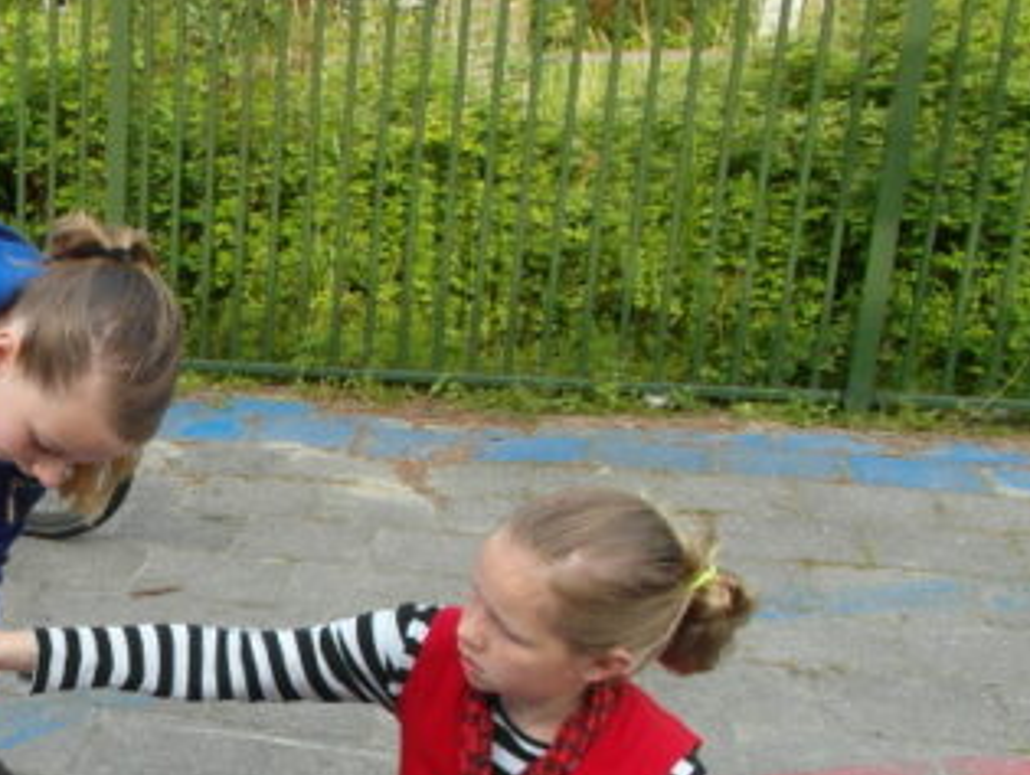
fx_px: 1668
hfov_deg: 30.2
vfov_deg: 25.9
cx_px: -144
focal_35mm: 56
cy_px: 566
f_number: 4
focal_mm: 4.1
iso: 100
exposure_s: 1/125
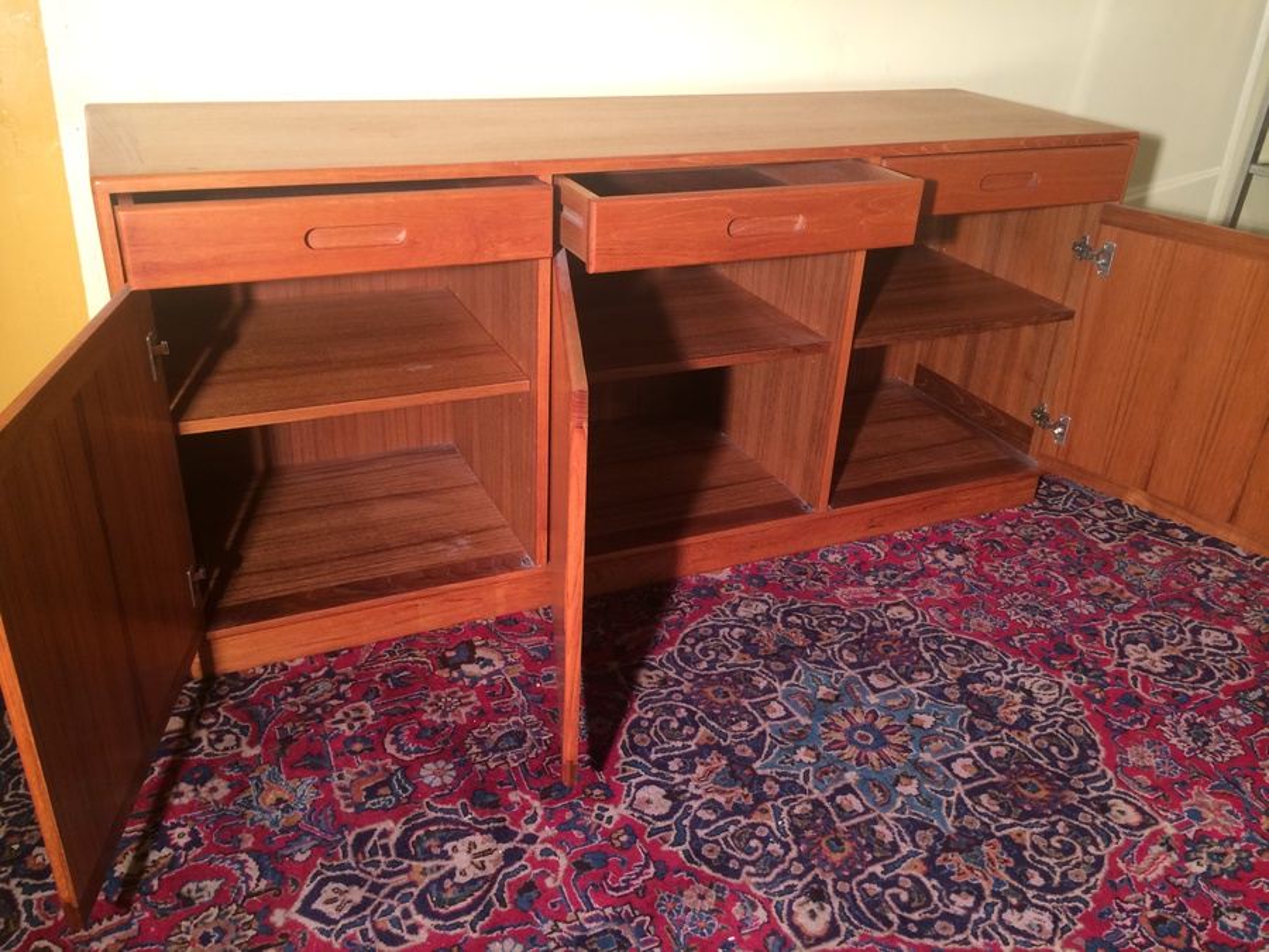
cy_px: 476
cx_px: 634
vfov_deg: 46.8
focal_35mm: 30
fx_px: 1100
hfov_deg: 60.0
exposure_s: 1/30
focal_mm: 4.12
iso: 100
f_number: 2.2
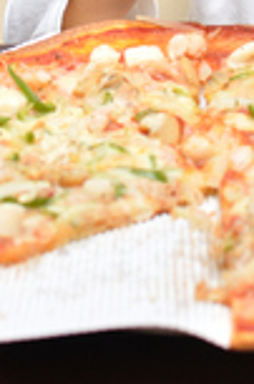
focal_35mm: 154
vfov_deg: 12.8
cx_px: 236
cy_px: -133
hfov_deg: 8.8
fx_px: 1646
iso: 100
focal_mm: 35
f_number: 4
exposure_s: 1/320
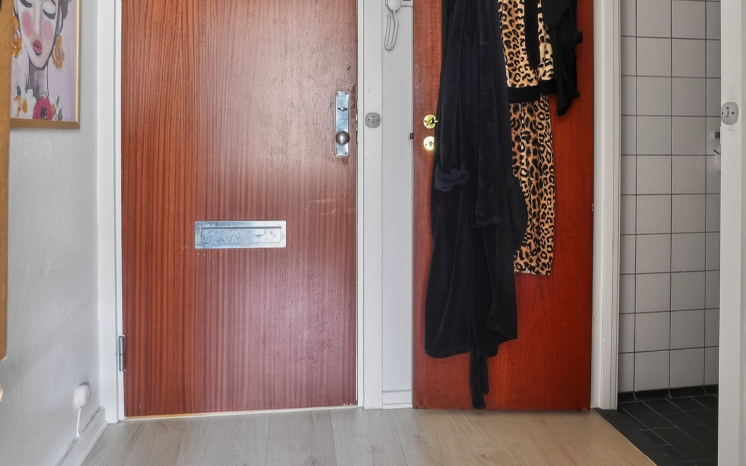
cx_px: 378
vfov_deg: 43.8
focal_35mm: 28
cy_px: 149
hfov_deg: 66.5
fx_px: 569
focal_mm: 18
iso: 400
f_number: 8
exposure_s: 1/2.5
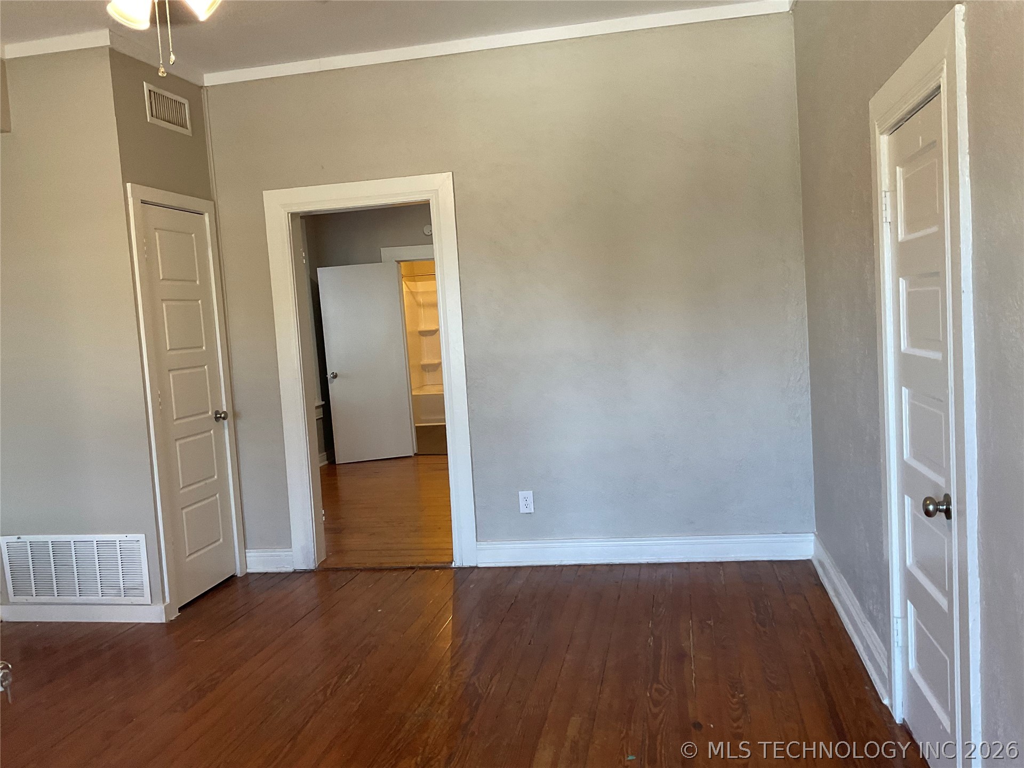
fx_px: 858
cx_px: 512
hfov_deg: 61.7
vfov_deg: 48.2
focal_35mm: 29
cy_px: 384
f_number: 1.8
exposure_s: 1/60
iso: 80
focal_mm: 3
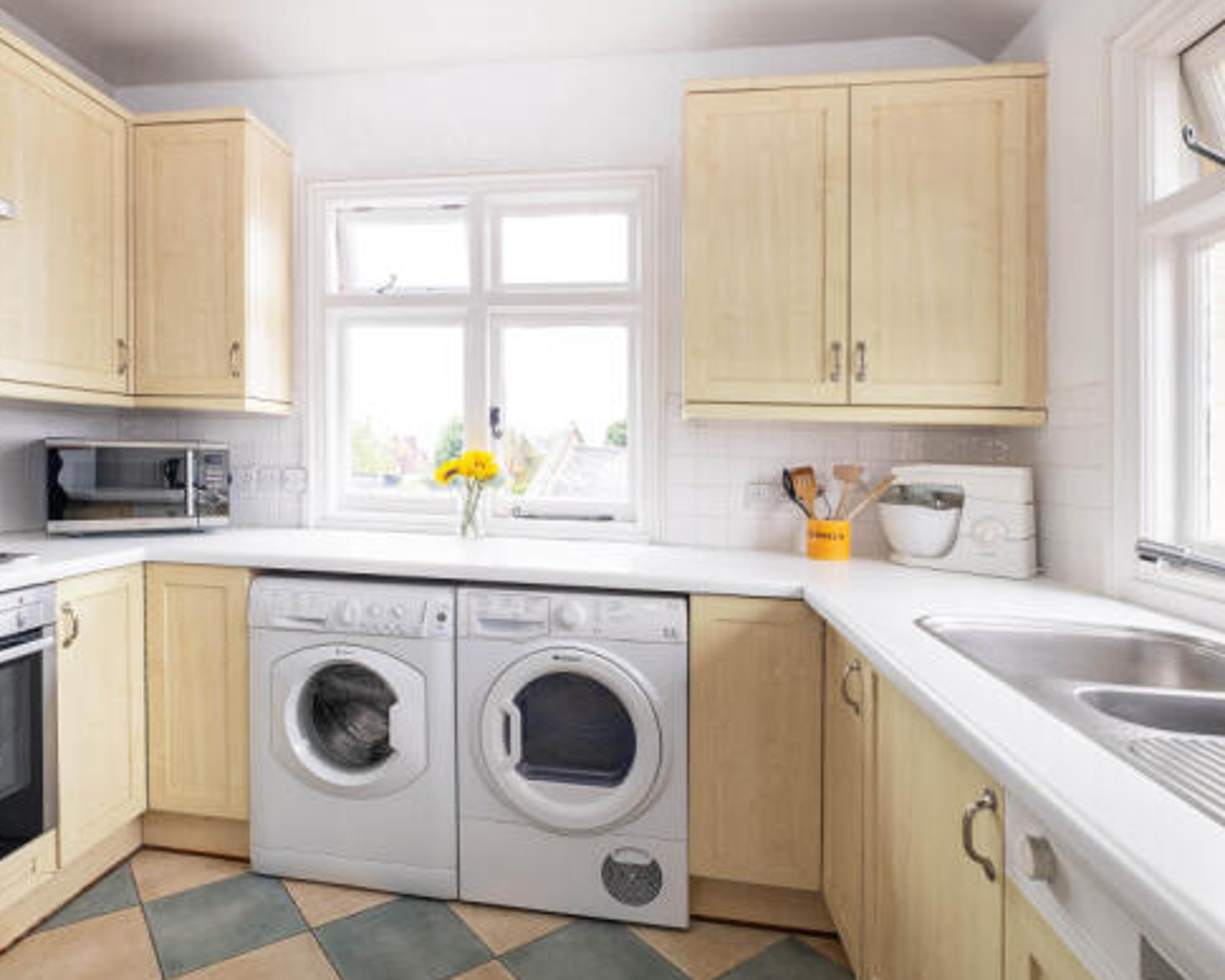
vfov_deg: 70.8
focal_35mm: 19
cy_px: 506
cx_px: 527
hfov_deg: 82.8
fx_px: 689
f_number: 6.4
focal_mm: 10
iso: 500
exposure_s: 1/60
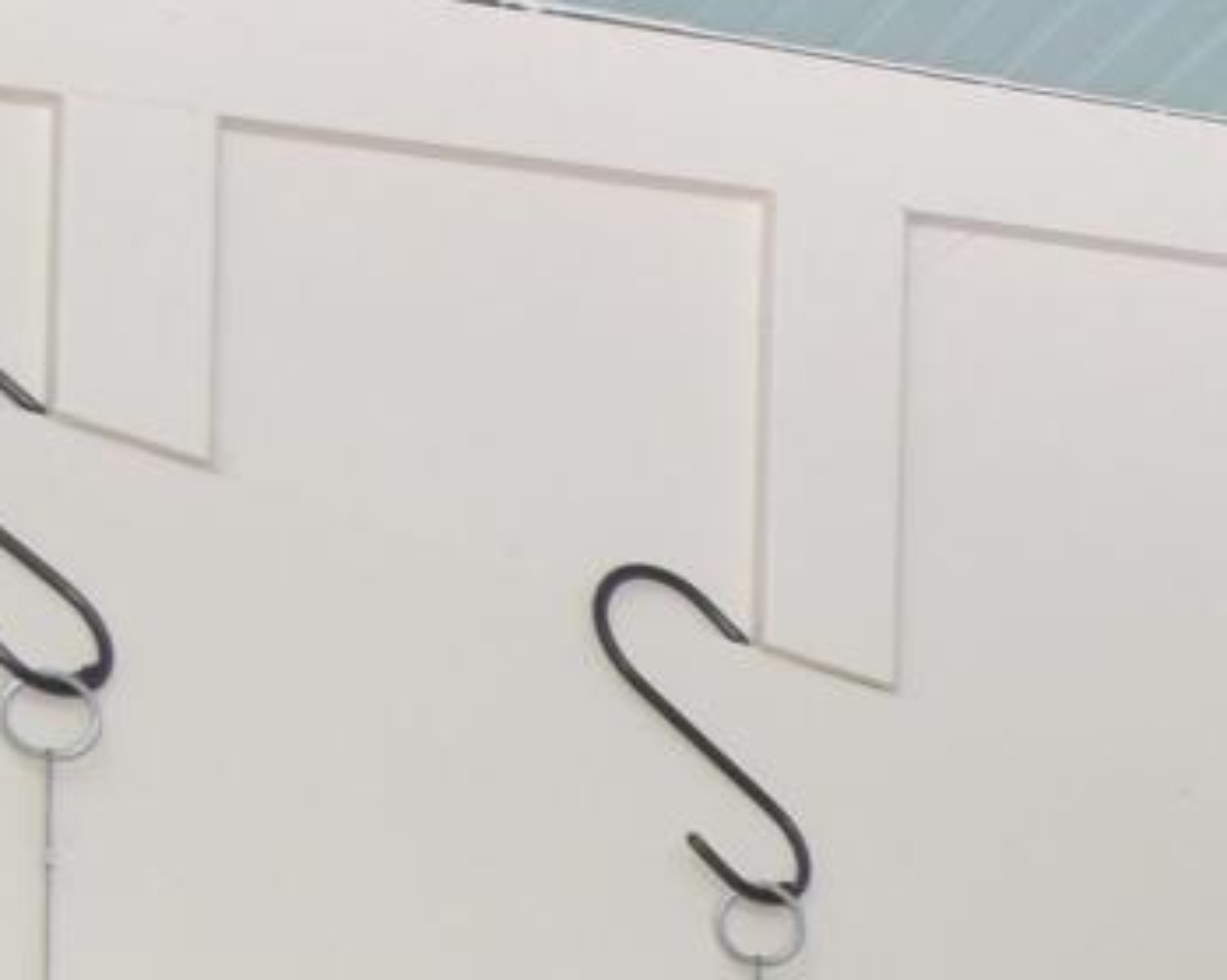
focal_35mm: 133
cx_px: 3632
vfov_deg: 9.1
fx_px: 4830
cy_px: 3003
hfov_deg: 10.5
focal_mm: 11
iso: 160
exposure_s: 1/200
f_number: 5
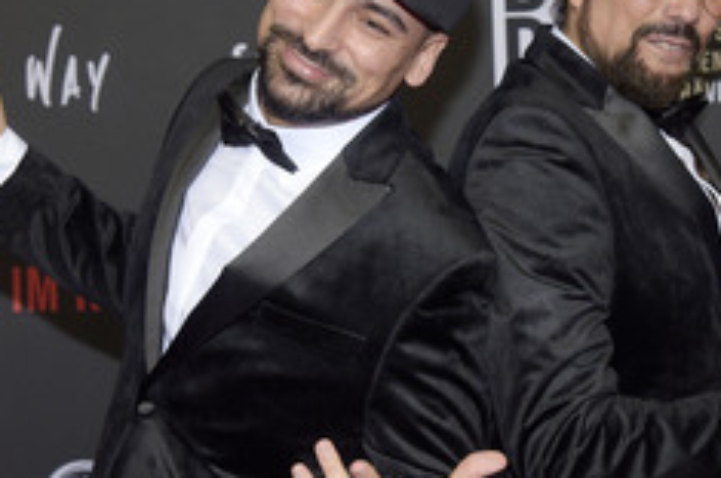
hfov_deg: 21.2
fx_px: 1920
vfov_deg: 14.2
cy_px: 221
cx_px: 425
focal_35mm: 96
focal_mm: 50
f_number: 5.6
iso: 500
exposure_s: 1/200
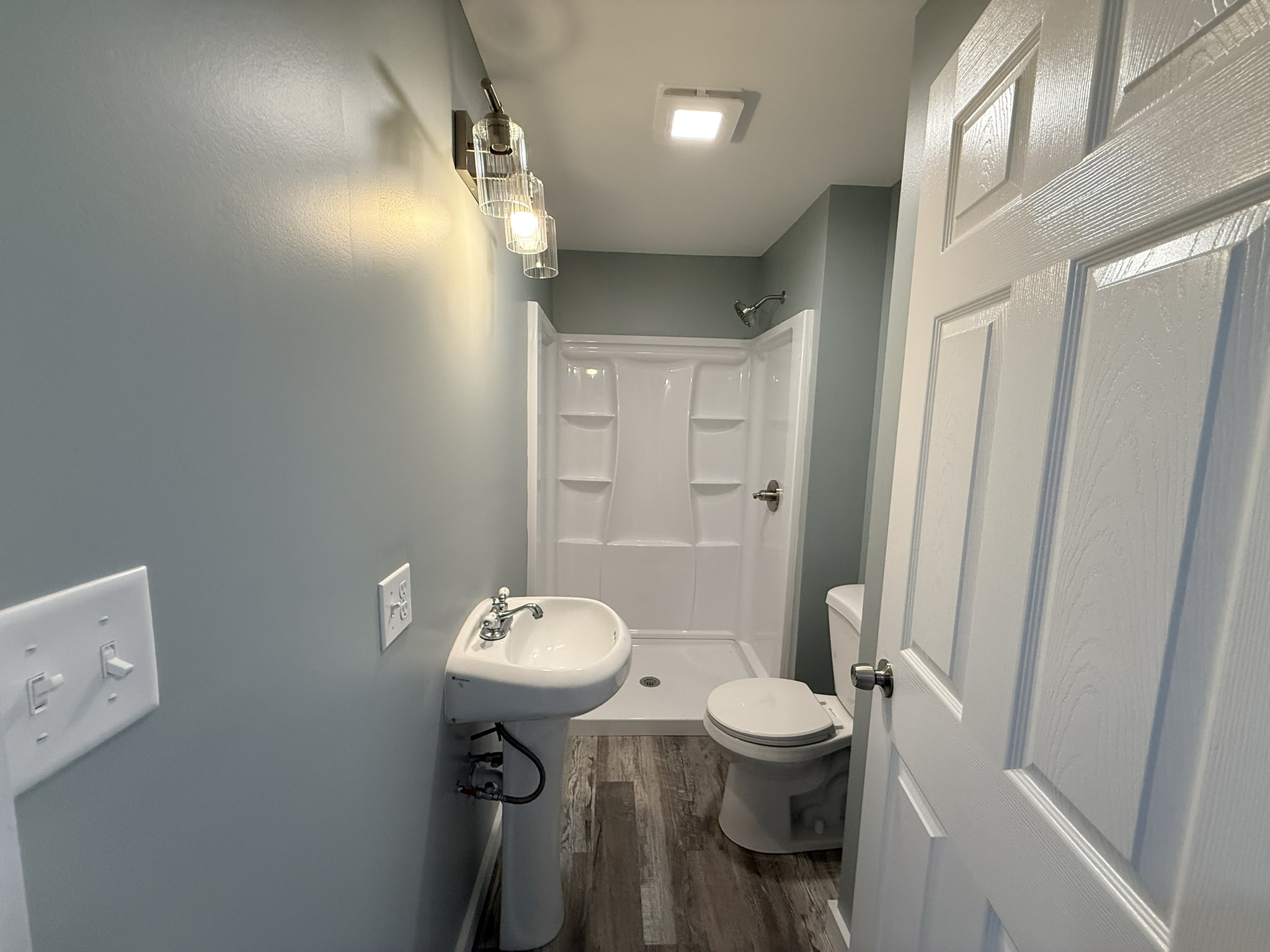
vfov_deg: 85.7
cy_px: 476
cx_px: 635
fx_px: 514
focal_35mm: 14
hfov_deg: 102.1
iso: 250
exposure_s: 1/120
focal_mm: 2.22
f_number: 2.2
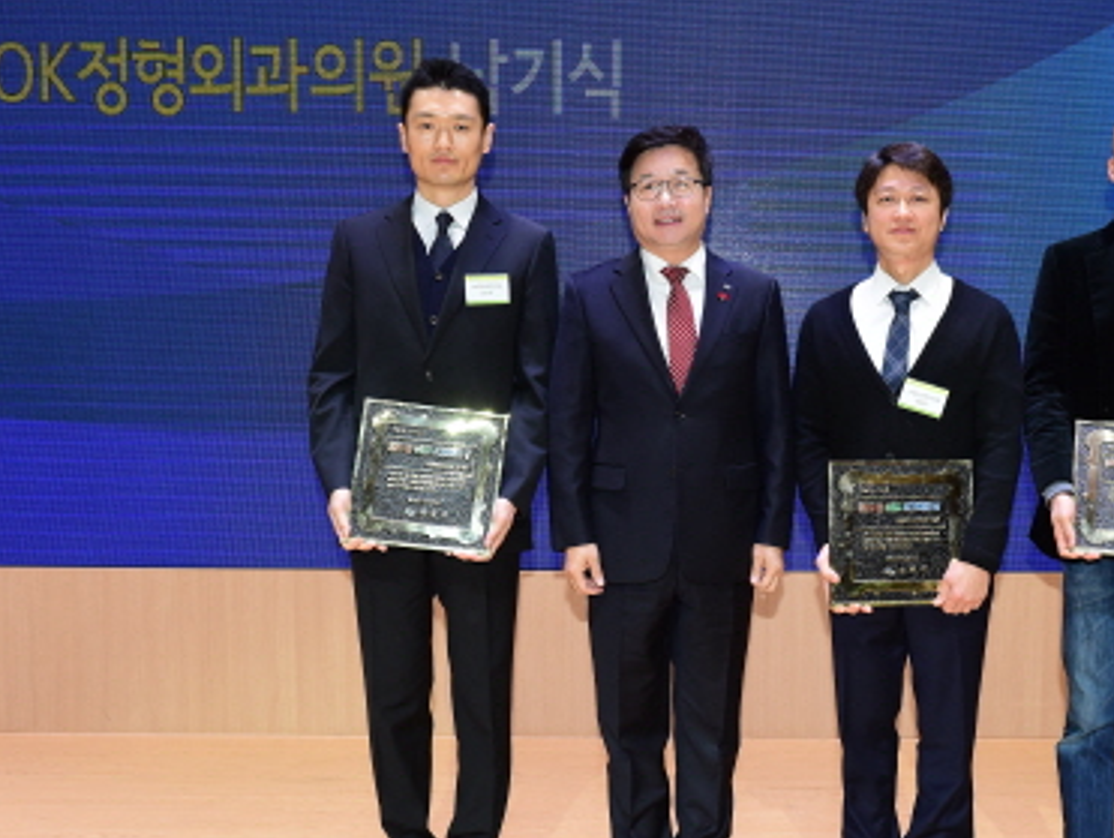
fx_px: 1450
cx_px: 724
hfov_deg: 41.6
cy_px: 437
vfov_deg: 32.2
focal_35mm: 45
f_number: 7.1
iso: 2000
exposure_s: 1/250
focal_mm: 29
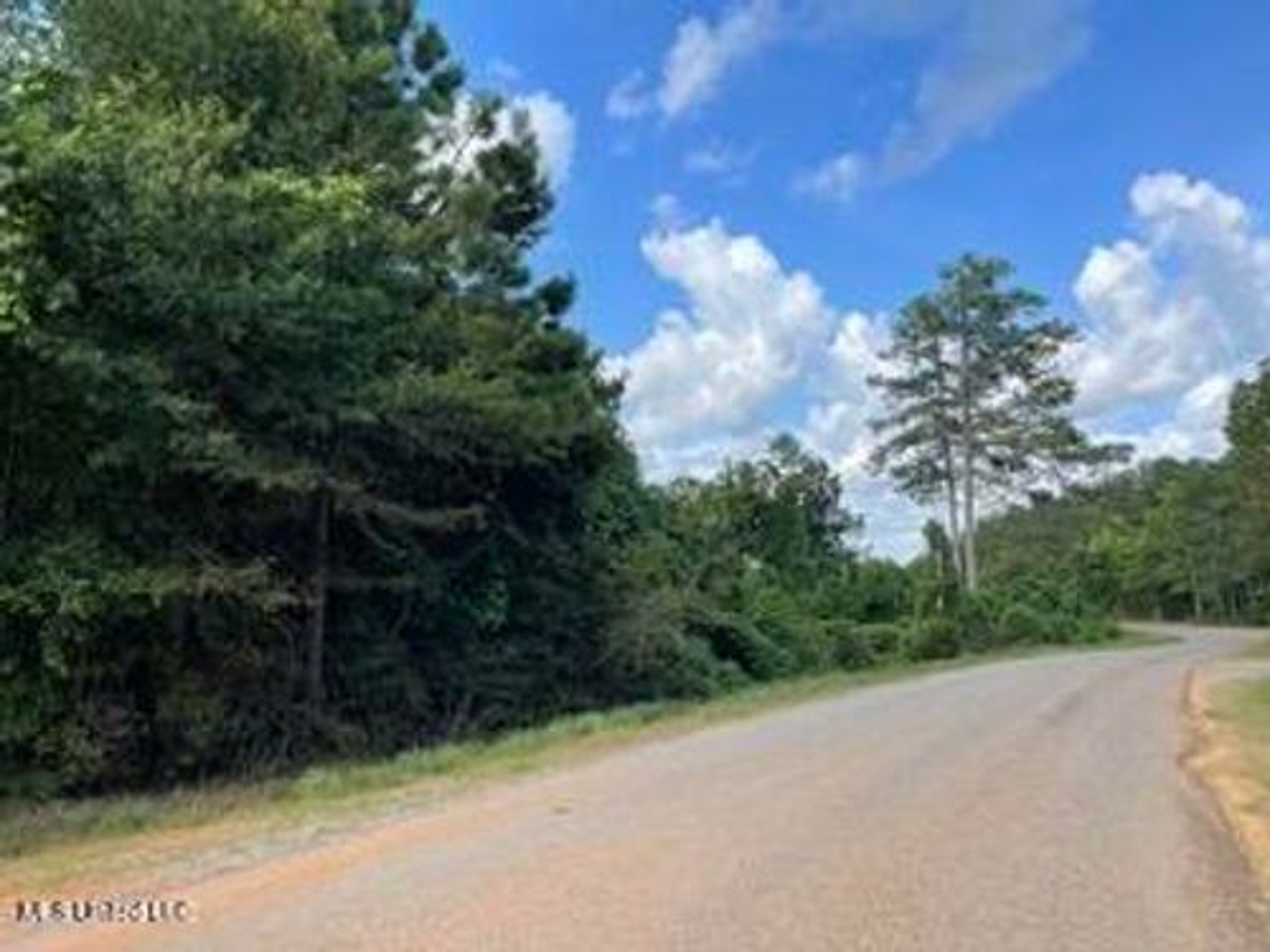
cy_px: 476
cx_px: 635
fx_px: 917
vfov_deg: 54.9
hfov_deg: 69.4
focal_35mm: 25
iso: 32
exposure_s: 1/1976
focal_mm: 5.1
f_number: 1.6
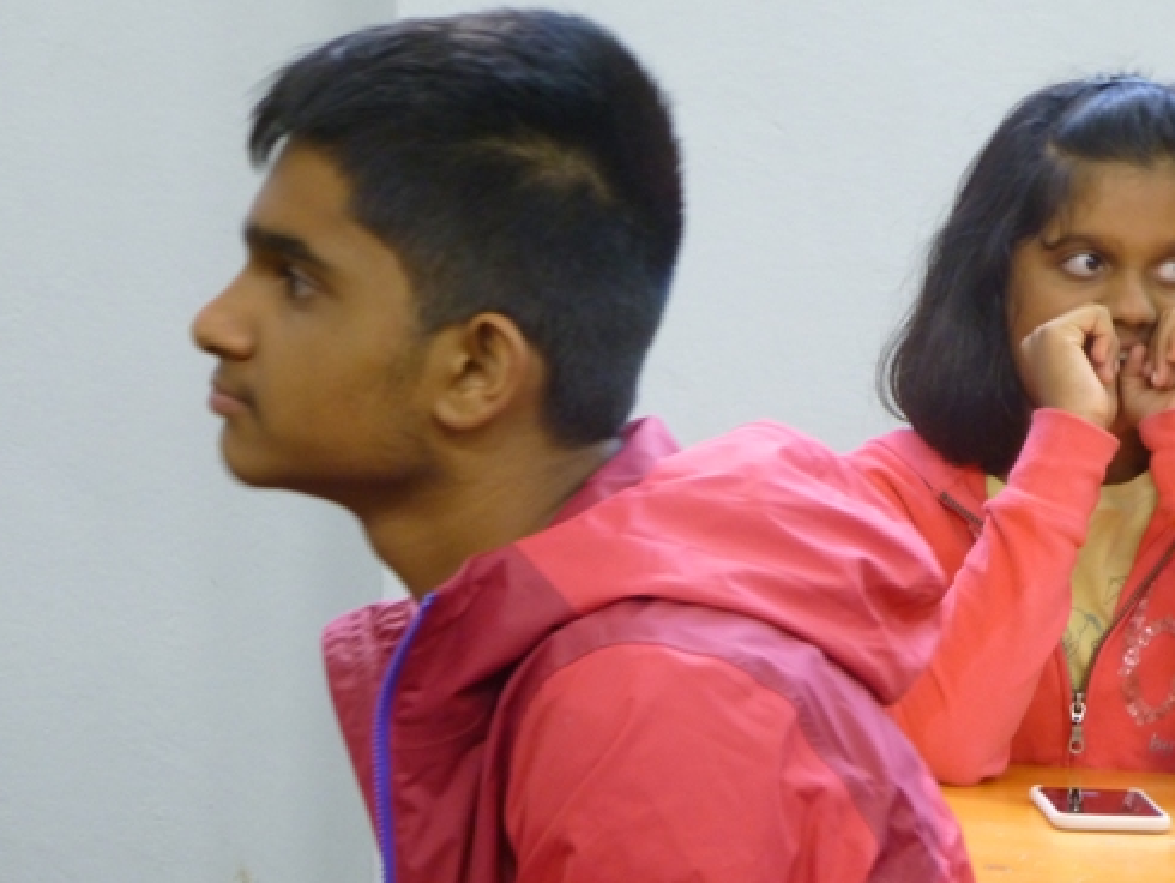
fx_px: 5807
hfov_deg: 11.5
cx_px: 693
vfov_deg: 8.7
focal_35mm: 171
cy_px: 442
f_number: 5.2
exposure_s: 1/5
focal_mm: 23.4
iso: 400
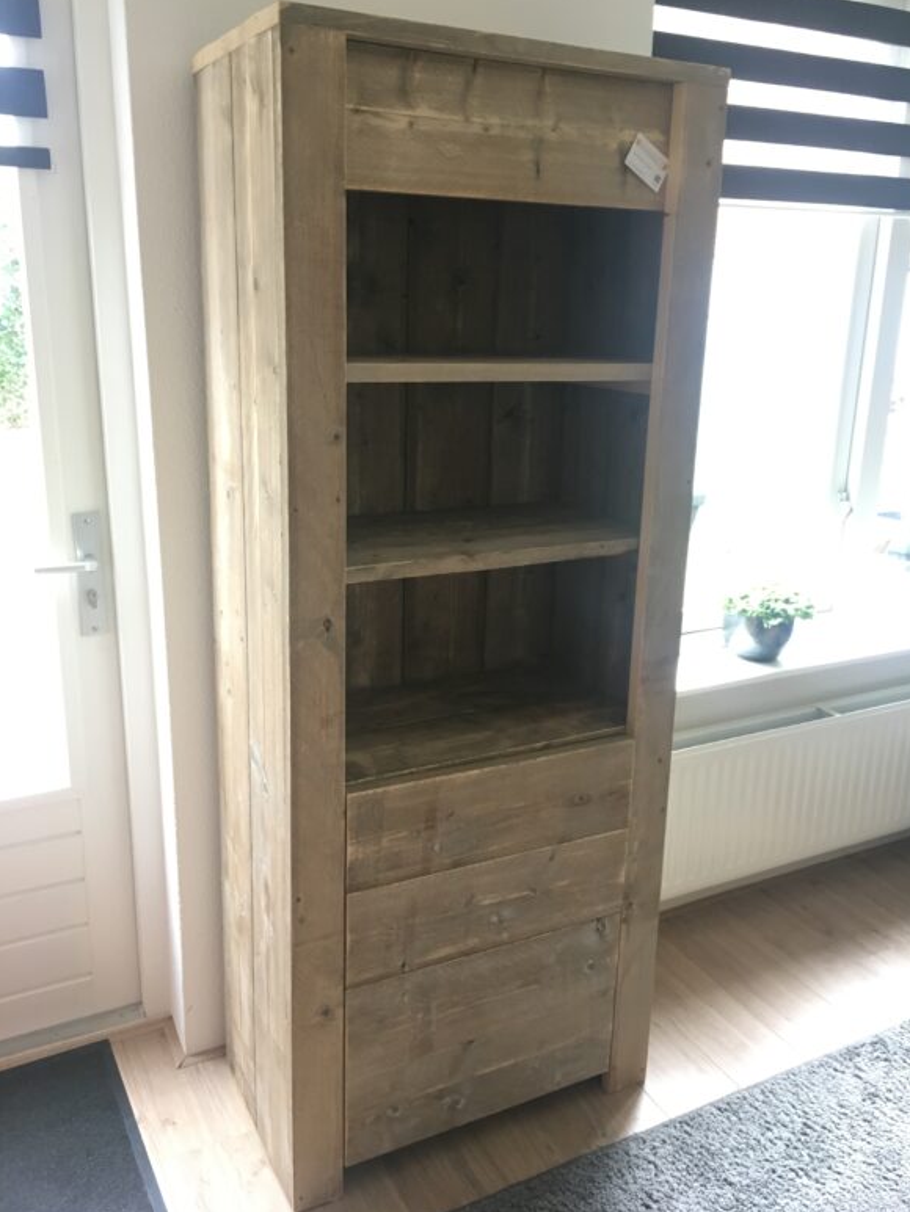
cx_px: 468
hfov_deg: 46.8
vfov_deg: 59.9
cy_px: 591
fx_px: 1051
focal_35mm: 30
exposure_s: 1/33
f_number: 2.2
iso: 125
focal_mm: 4.15
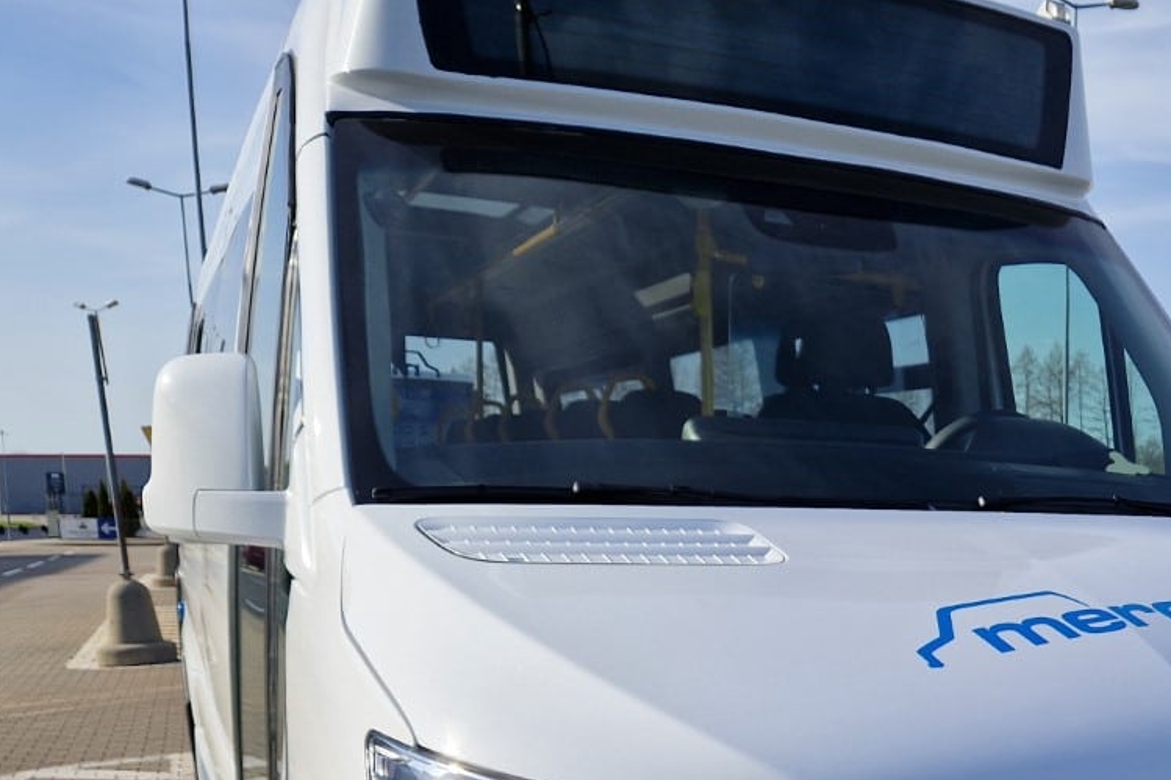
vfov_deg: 27.8
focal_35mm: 46
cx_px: 1027
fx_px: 1496
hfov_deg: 40.0
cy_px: 742
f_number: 1.8
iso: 50
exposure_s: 1/2208
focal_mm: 5.4
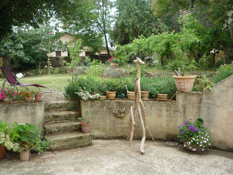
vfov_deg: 42.9
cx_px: 116
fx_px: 222
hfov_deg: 55.4
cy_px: 88
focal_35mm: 33
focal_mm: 5.5
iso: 100
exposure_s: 1/200
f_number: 2.8
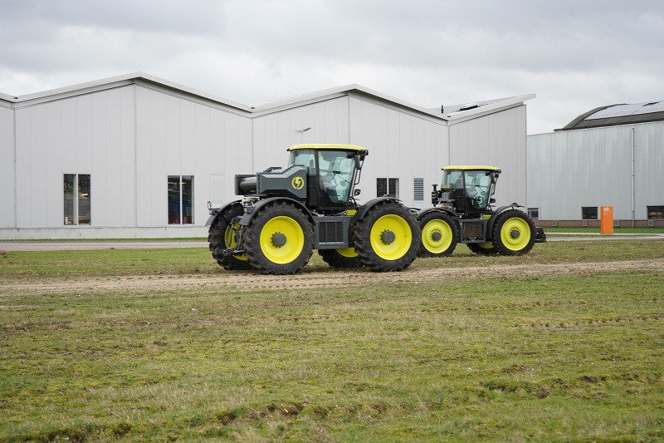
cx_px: 332
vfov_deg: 21.6
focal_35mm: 63
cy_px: 222
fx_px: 1162
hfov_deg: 31.9
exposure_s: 1/160
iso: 320
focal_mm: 63
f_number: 5.6
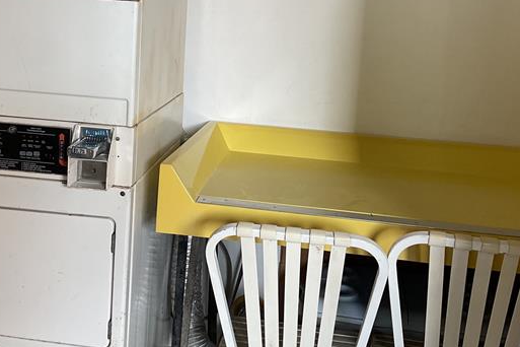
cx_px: 228
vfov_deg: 28.2
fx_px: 679
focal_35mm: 47
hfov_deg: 41.8
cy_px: 85
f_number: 1.8
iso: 40
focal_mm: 3
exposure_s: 1/60
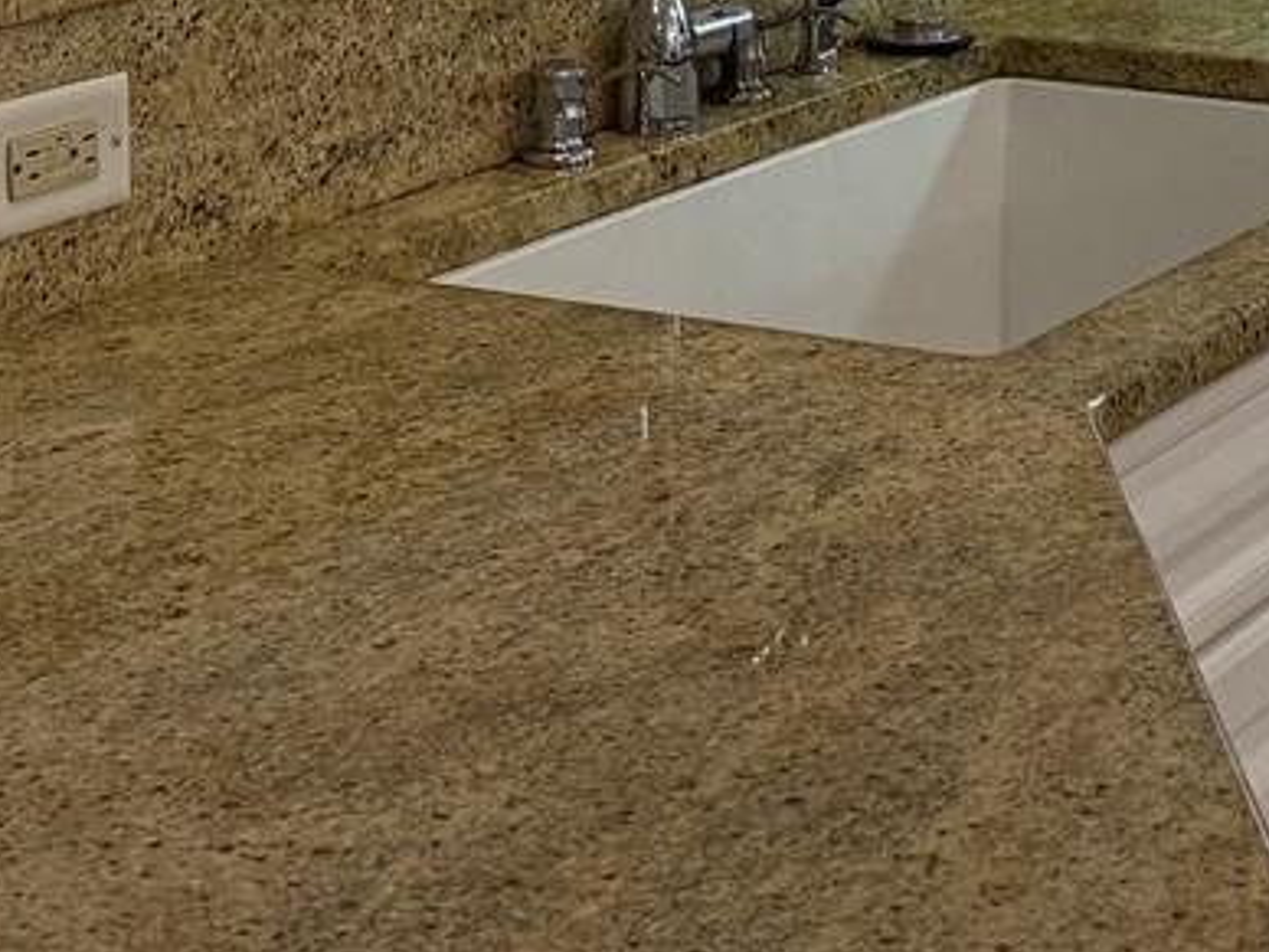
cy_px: -373
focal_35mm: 99
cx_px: 1177
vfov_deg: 14.2
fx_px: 3629
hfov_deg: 19.4
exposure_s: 1/158
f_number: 1.78
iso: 200
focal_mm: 6.76
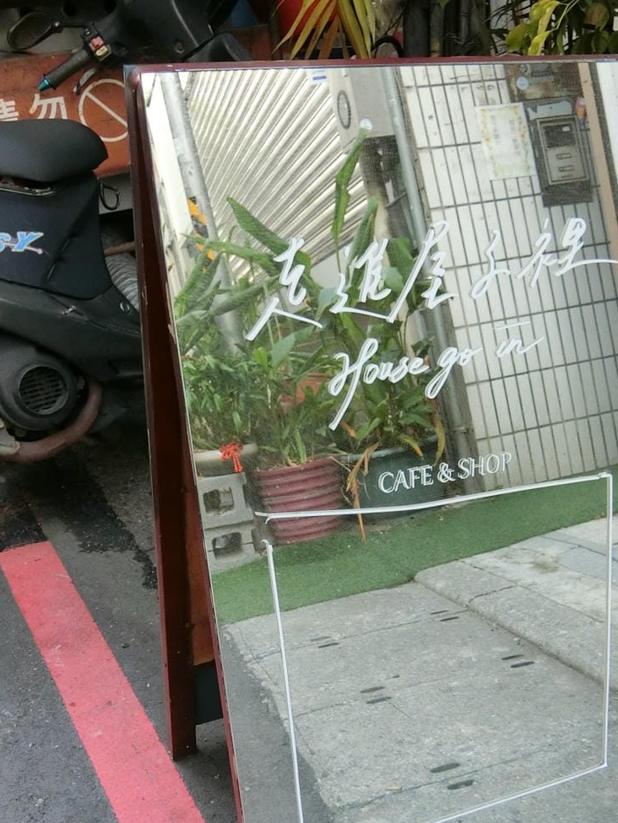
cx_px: 421
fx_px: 976
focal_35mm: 41
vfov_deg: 45.3
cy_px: 530
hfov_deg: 34.7
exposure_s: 1/125
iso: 200
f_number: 2.8
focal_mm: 5.4
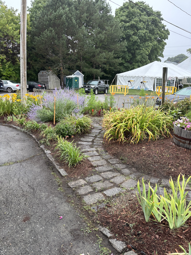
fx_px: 191
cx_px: 96
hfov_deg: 53.1
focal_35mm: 26
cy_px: 128
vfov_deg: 67.3
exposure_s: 1/416
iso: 50
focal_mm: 5.96
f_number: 1.6
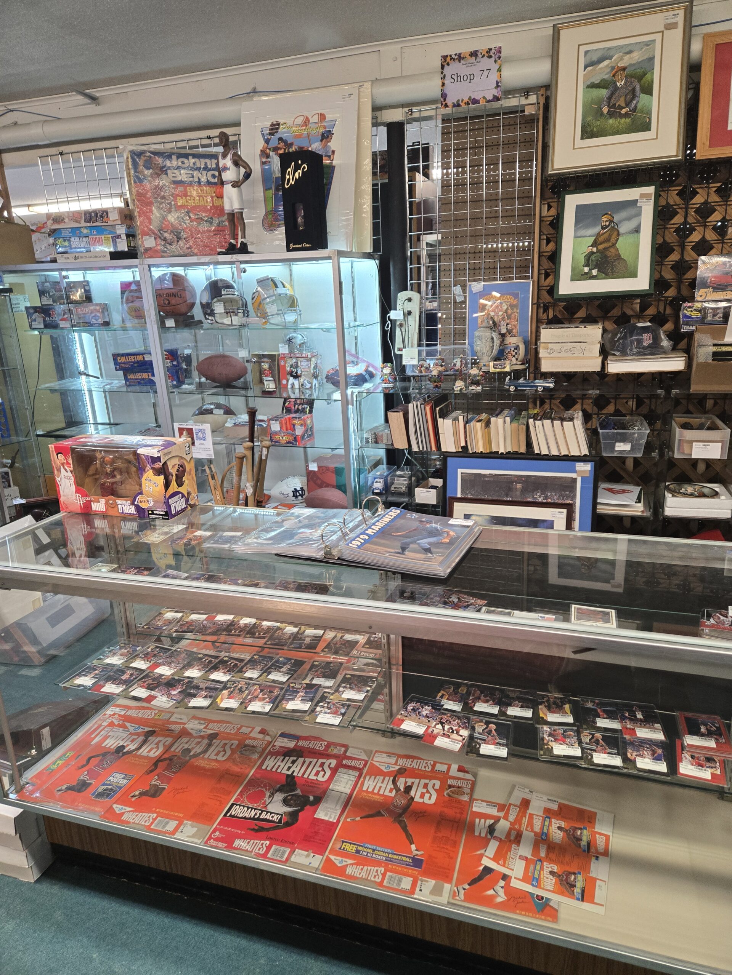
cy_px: 488
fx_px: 648
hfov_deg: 58.9
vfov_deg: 73.9
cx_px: 366
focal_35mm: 23
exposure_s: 1/120
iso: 250
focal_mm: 5.4
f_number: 1.8
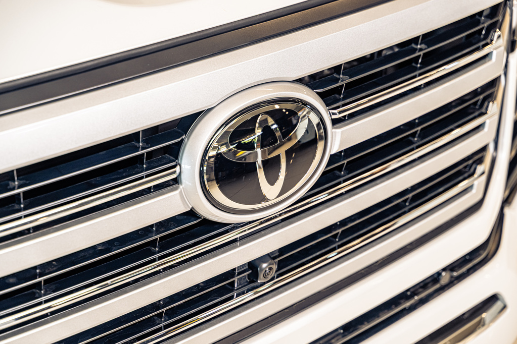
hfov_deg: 28.5
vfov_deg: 19.2
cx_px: 258
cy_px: 172
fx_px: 1020
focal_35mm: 71
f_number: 4
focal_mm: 71
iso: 500
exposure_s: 1/125
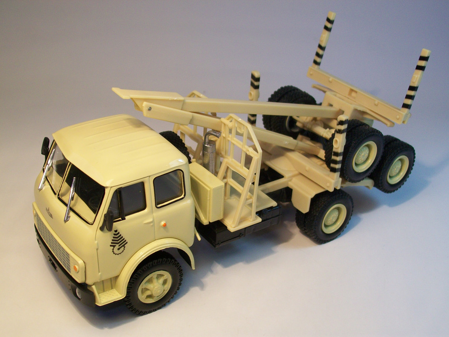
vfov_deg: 32.2
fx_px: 584
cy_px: 168
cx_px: 224
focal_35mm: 45
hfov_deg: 42.1
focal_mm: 7.6
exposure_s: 1/100
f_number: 3
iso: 64
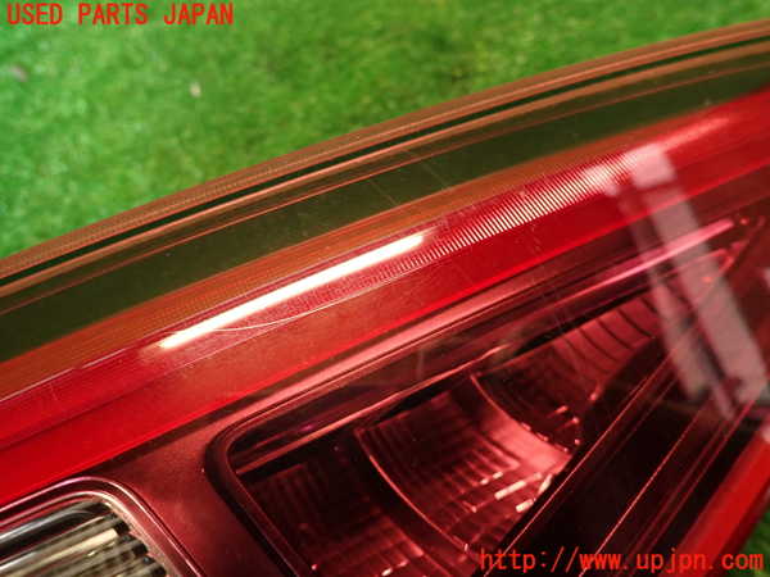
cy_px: 288
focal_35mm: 25
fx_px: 556
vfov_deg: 54.9
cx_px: 385
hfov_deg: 69.4
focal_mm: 4.5
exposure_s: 1/30
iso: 250
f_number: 2
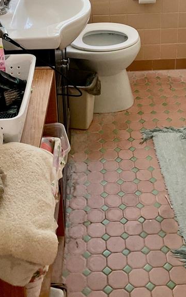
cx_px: 121
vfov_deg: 33.1
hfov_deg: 22.7
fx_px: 462
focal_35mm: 57
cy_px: 10
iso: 200
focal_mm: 4.2
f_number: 1.6
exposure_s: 1/60
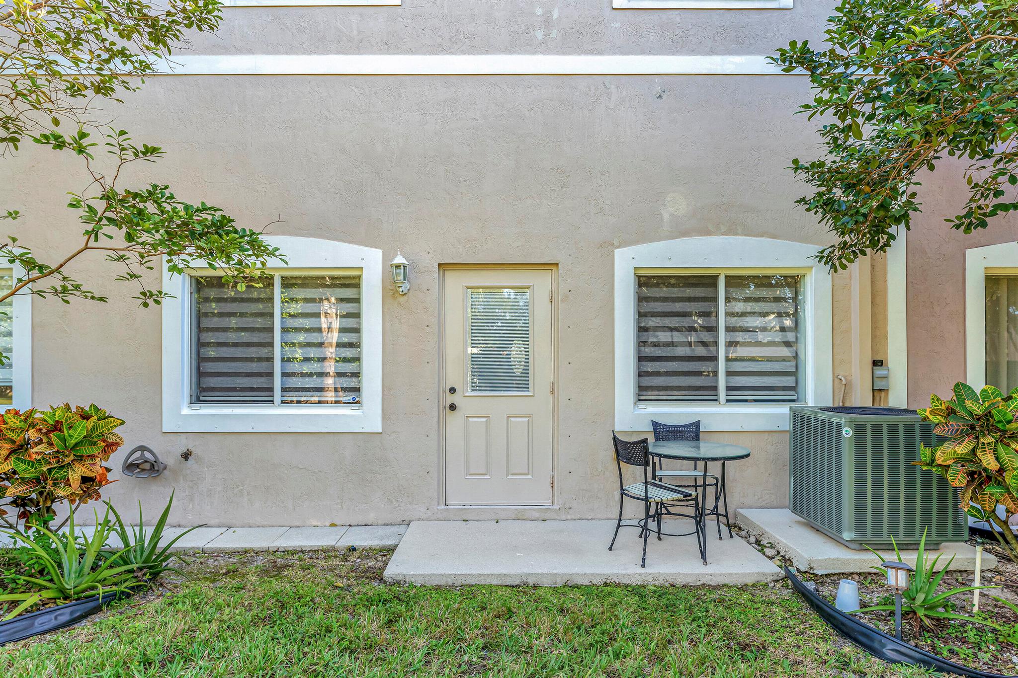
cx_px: 509
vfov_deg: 60.0
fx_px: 588
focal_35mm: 21
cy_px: 339
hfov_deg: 81.8
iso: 400
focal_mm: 20.8
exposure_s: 1/125
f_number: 9
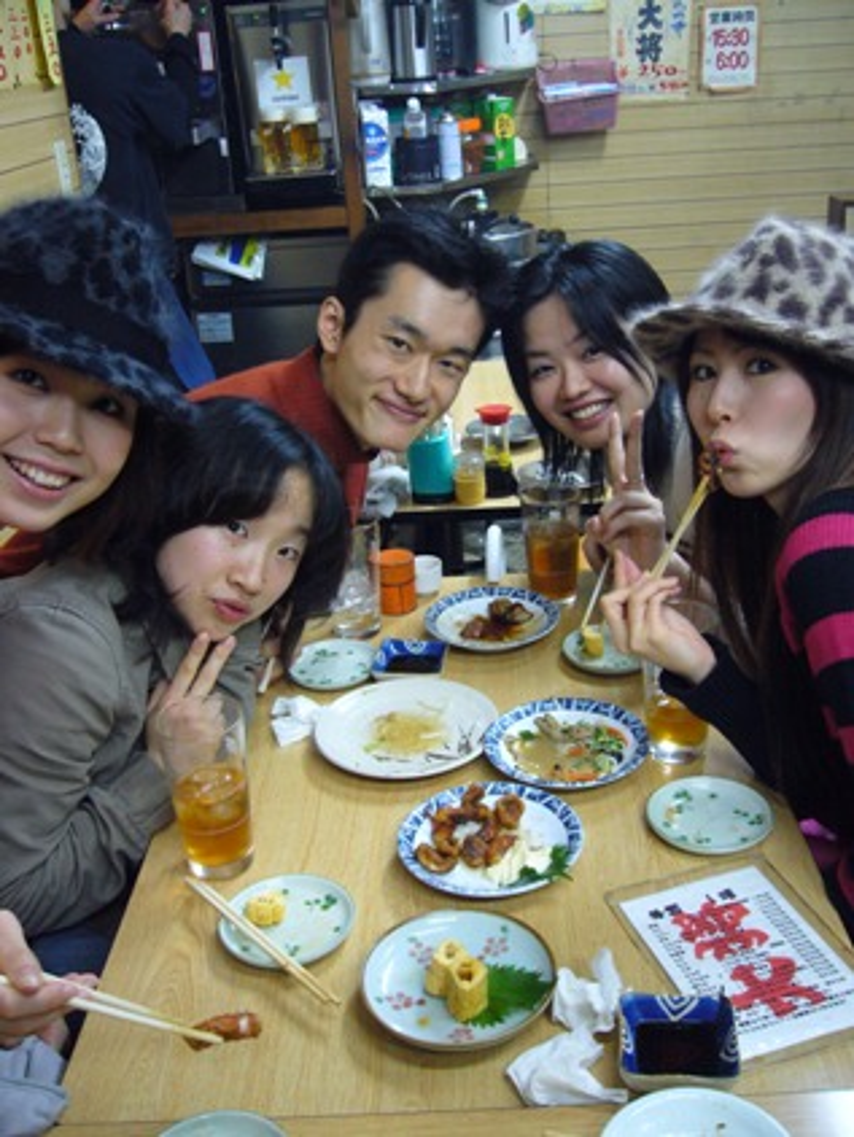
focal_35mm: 35
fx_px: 1150
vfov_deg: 52.6
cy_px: 568
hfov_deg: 40.7
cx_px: 427
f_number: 2.8
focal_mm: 5.8
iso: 200
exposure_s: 1/13
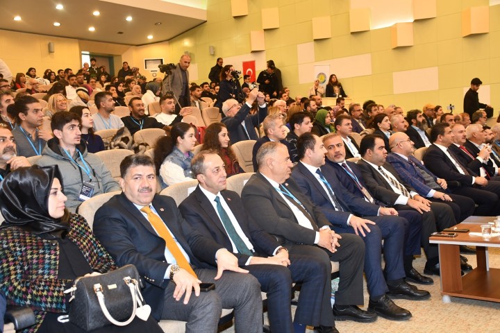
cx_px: 250
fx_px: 542
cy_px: 166
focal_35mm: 39
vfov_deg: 34.2
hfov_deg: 49.6
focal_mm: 26
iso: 800
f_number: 4
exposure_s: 1/60
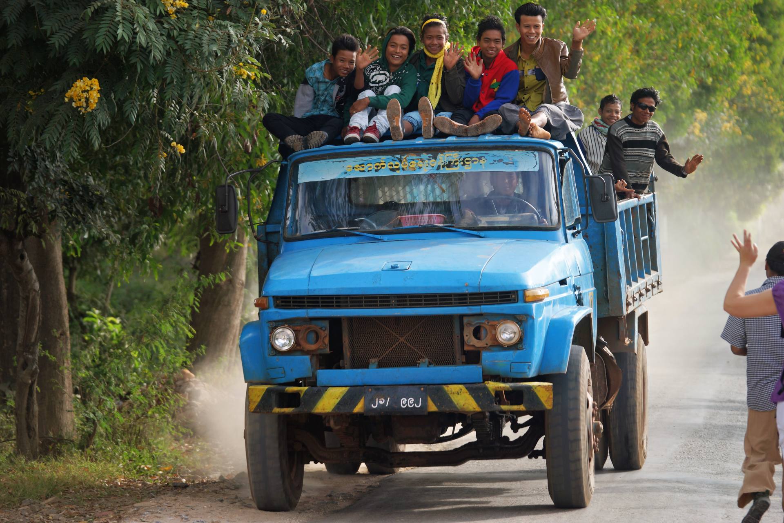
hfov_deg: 12.8
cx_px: 392
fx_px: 3484
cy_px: 262
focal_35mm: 160
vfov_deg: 8.6
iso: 100
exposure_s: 1/200
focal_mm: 160
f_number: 5.6
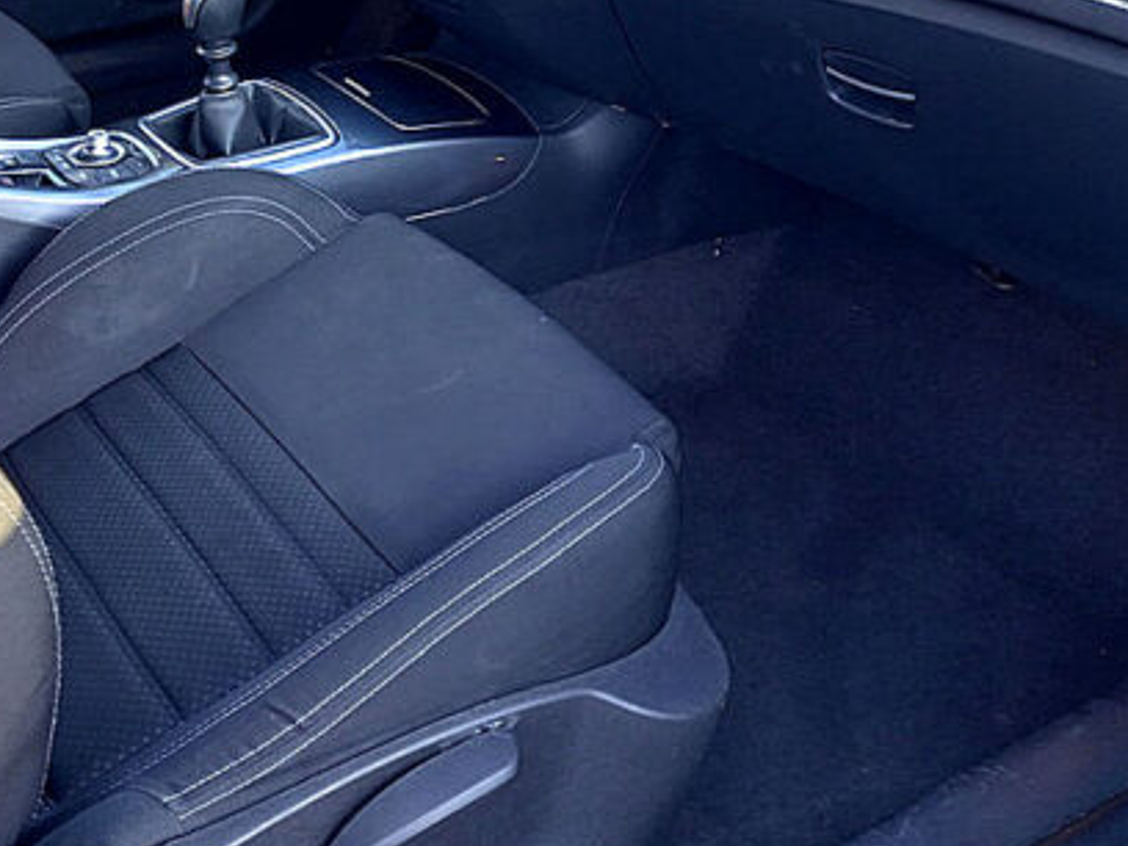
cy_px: 72
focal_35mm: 49
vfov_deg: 28.4
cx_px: 252
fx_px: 1597
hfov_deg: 37.7
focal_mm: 4.6
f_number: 2
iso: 64
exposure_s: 1/50
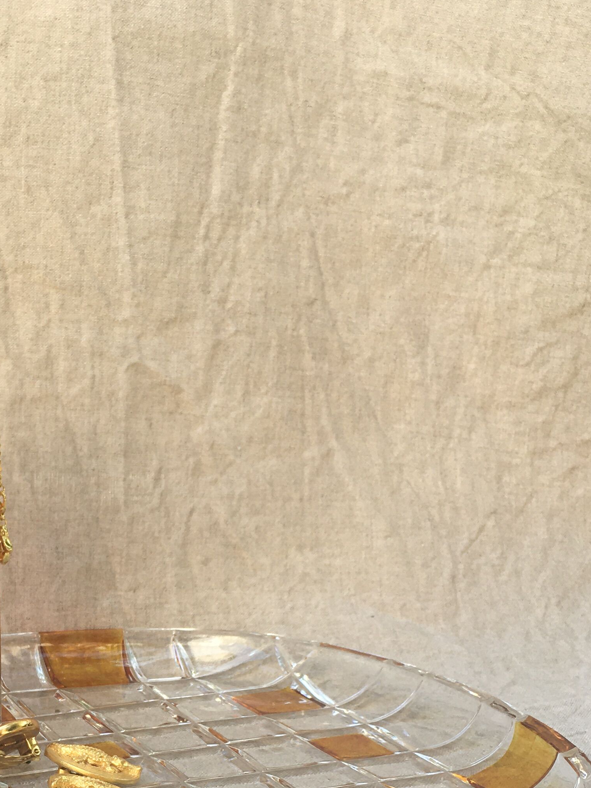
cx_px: 64
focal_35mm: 58
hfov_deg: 24.5
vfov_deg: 31.2
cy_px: 755
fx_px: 1320
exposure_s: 1/153
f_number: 2.2
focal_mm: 4.15
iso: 25
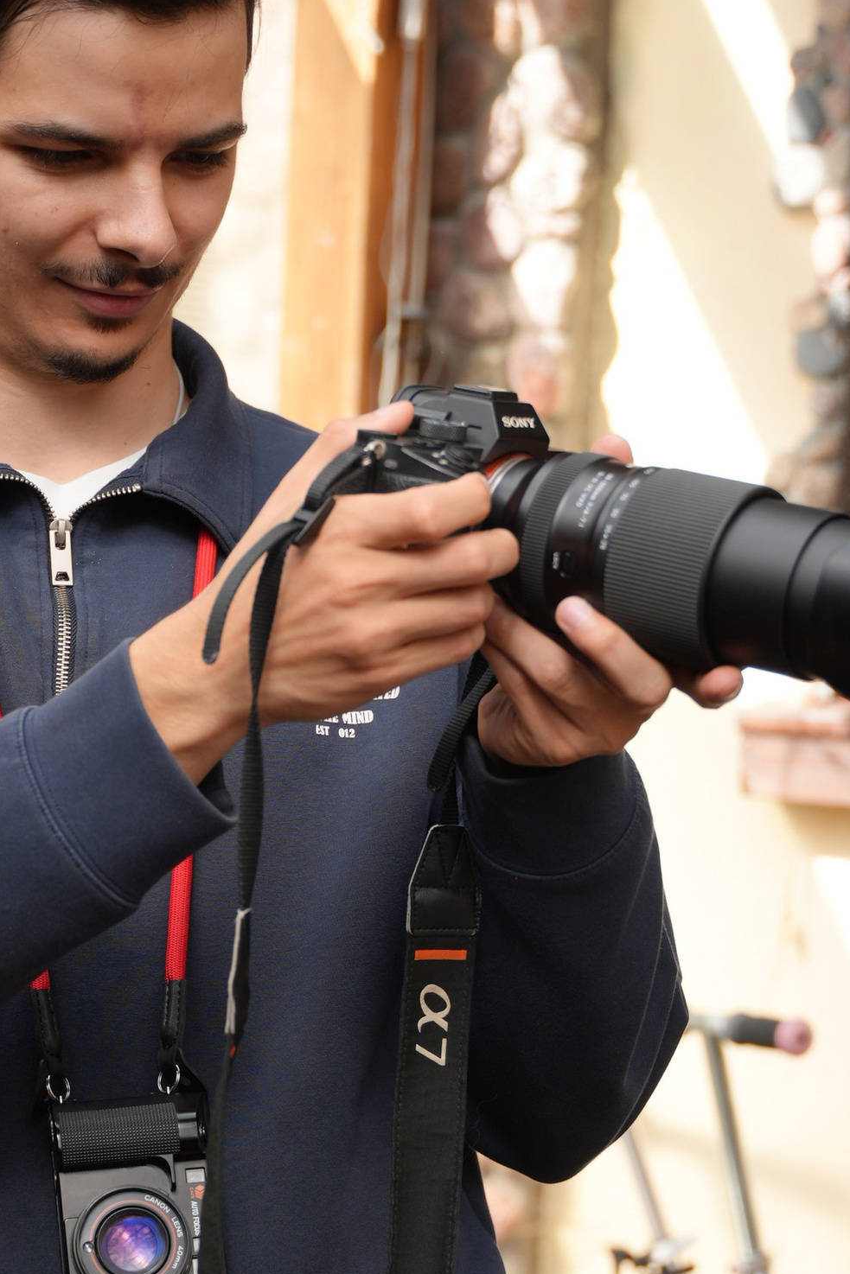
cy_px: 897
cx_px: 165
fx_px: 3570
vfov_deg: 20.1
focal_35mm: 101
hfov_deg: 13.5
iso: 125
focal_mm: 38.7
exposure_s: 1/400
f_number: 2.8
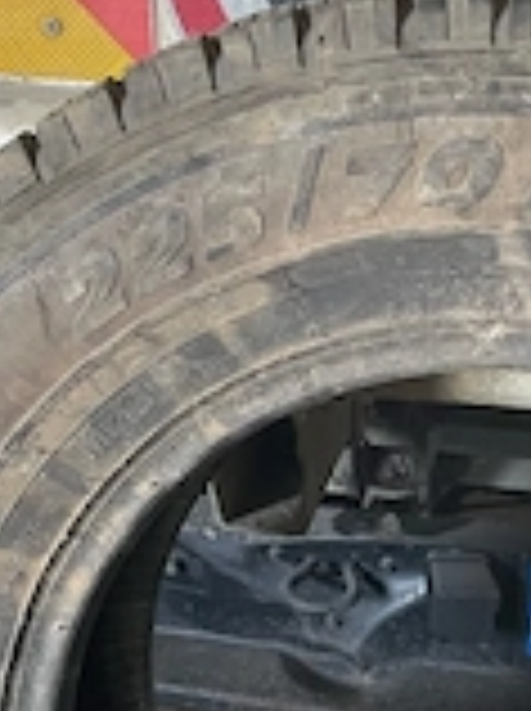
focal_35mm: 66
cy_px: 513
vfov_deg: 29.1
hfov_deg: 21.8
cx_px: 454
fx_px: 1354
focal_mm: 4.2
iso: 125
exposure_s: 1/60
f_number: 1.6
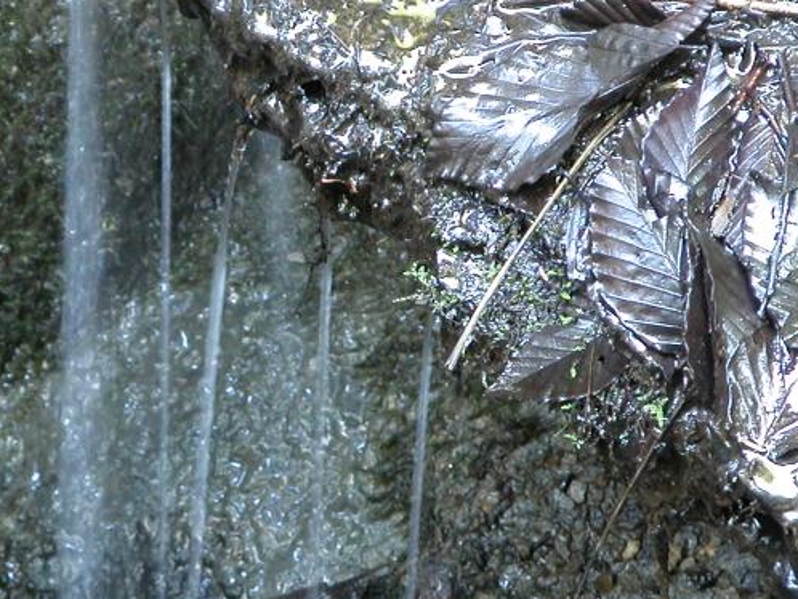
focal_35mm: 573
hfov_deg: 3.5
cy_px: 280
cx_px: 123
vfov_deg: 2.6
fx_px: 13216
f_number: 5.8
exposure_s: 2.12
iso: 100
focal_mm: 56.7
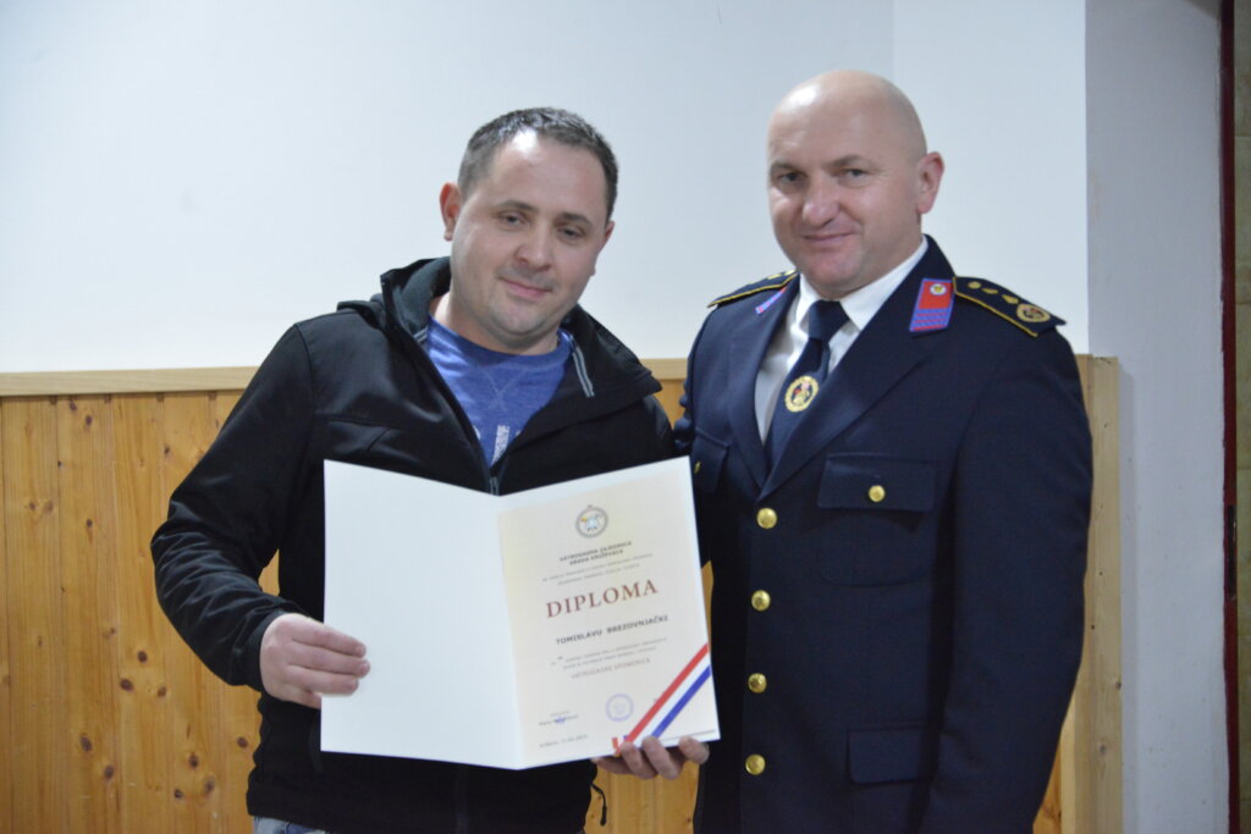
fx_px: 3892
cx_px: 626
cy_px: 417
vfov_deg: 12.2
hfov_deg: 18.3
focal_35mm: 112
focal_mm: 112
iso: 6400
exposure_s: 1/60
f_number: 5.3
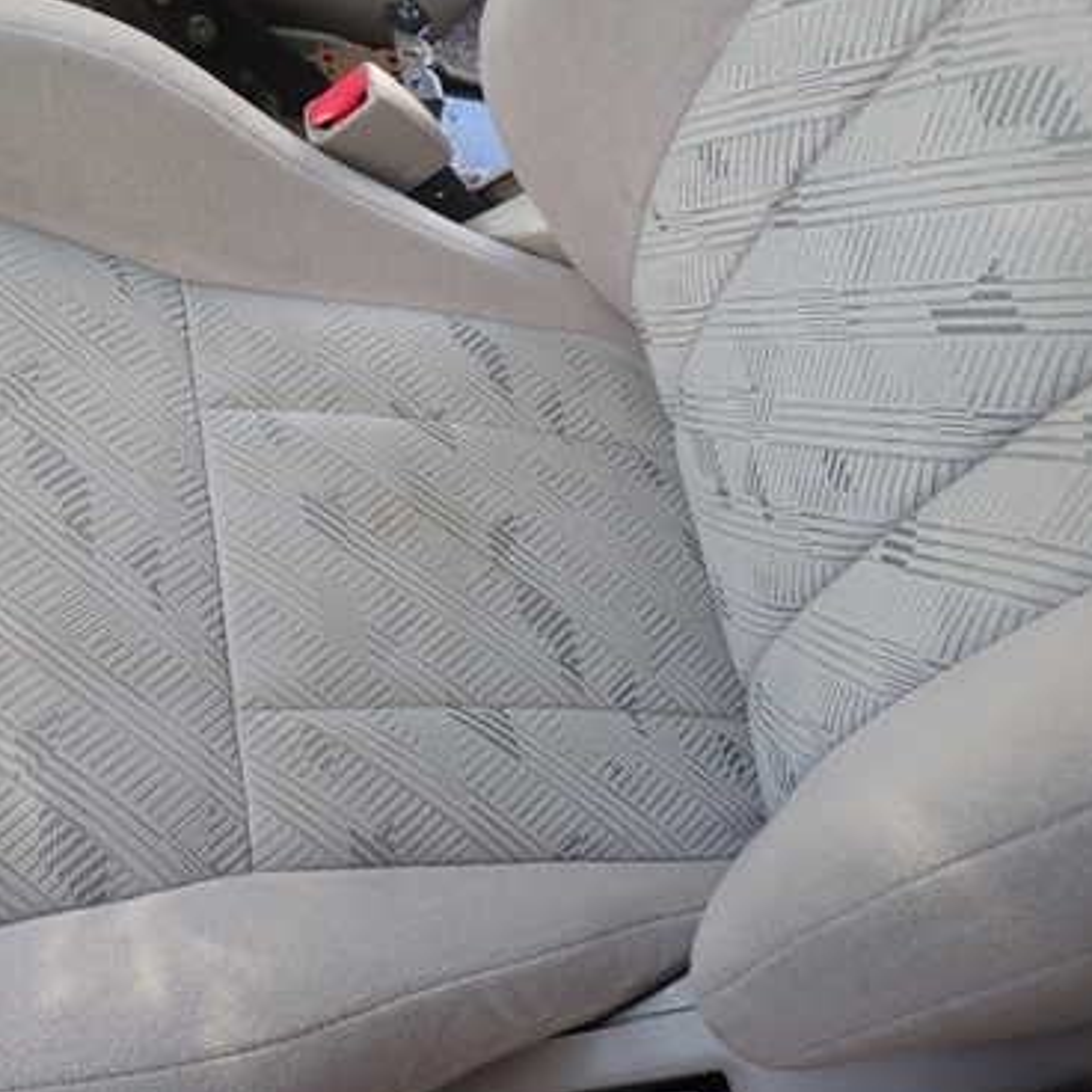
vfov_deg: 45.9
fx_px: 1285
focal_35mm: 36
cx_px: 312
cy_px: 614
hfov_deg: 44.9
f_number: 2
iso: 100
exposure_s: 1/100
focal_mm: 4.5
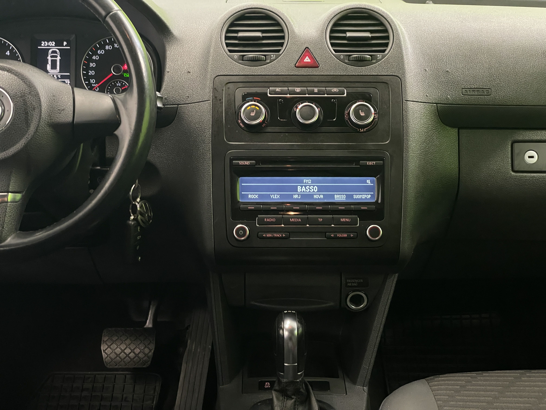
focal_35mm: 52
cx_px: 273
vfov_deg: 28.0
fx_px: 820
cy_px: 205
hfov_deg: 36.8
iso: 500
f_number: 2
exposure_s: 1/50
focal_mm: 6
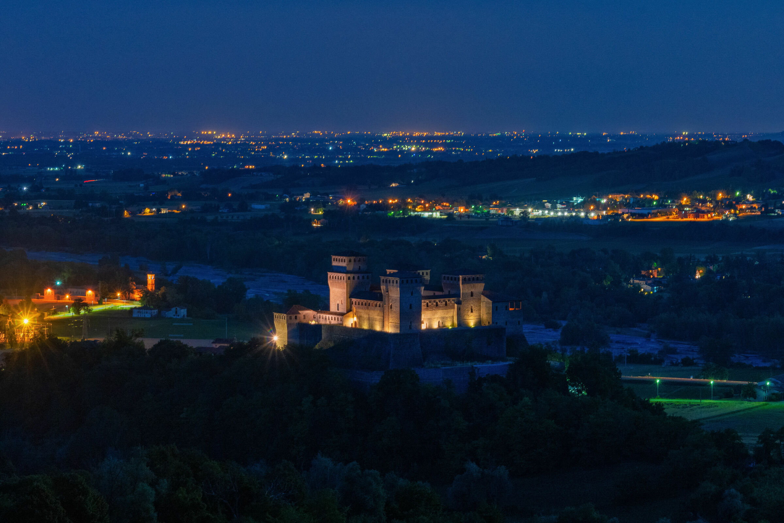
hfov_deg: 17.1
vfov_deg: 11.4
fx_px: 2613
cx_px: 392
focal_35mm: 120
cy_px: 262
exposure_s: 4
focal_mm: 120
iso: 640
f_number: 8
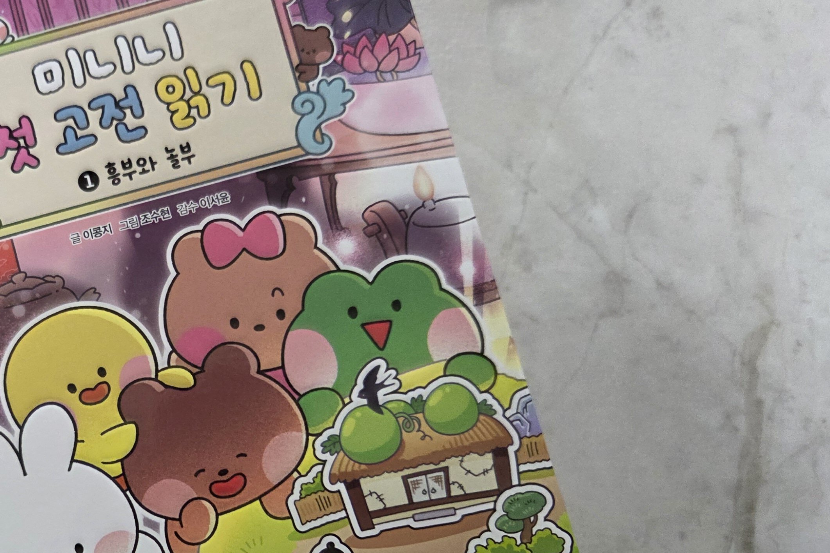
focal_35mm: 45
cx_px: 132
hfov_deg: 41.2
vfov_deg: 29.4
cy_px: 417
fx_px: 1038
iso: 400
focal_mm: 5.4
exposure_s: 1/120
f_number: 1.8
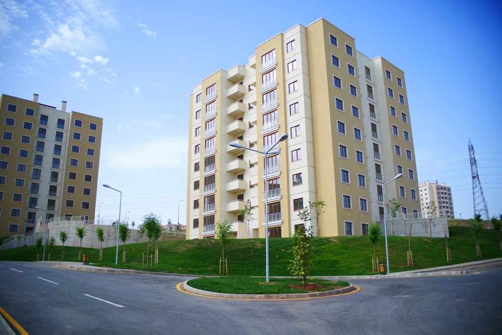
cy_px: 168
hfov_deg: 65.5
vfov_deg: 46.4
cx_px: 251
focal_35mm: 28
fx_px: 390
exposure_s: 1/2000
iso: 200
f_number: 3.5
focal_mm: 28
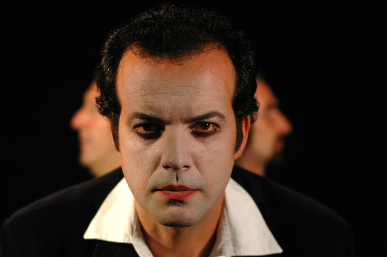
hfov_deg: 27.0
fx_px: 806
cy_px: 128
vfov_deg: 18.2
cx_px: 194
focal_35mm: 75
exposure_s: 1/60
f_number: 2.2
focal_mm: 50
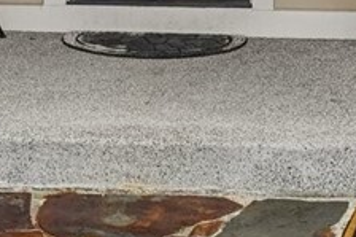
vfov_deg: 7.8
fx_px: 1650
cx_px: 193
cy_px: -255
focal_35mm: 167
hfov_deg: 12.3
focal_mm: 22
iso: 400
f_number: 8
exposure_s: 1/20
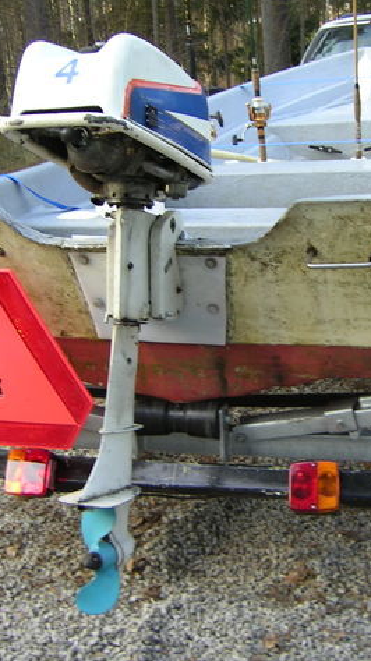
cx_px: 223
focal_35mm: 53
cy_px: 330
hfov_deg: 22.6
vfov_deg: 39.2
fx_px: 929
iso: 50
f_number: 2.8
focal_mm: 5.6
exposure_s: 1/50.6
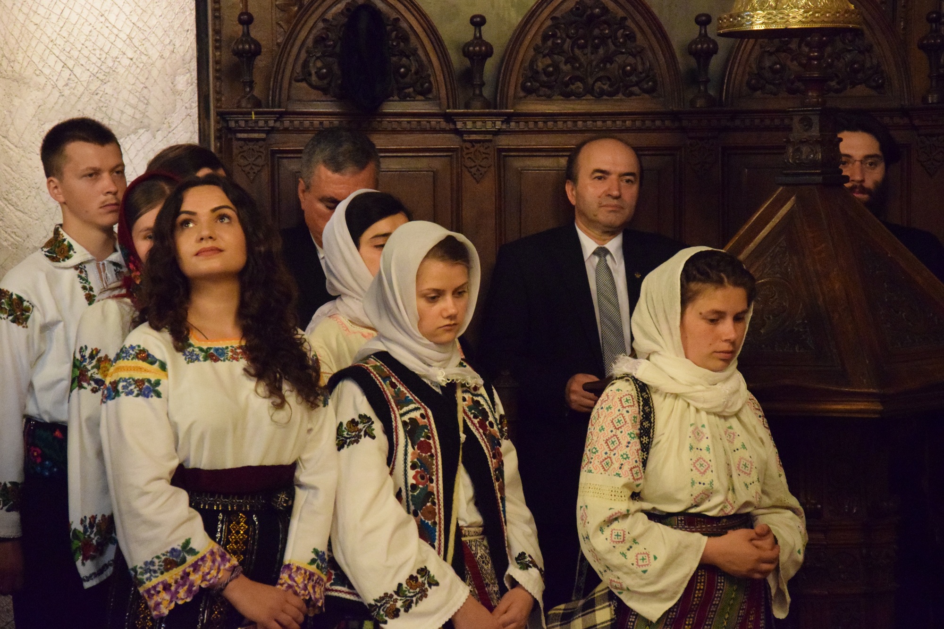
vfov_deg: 11.4
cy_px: 314
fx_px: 3146
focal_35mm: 120
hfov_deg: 17.1
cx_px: 472
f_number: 5.3
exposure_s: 1/50
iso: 10000
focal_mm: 80
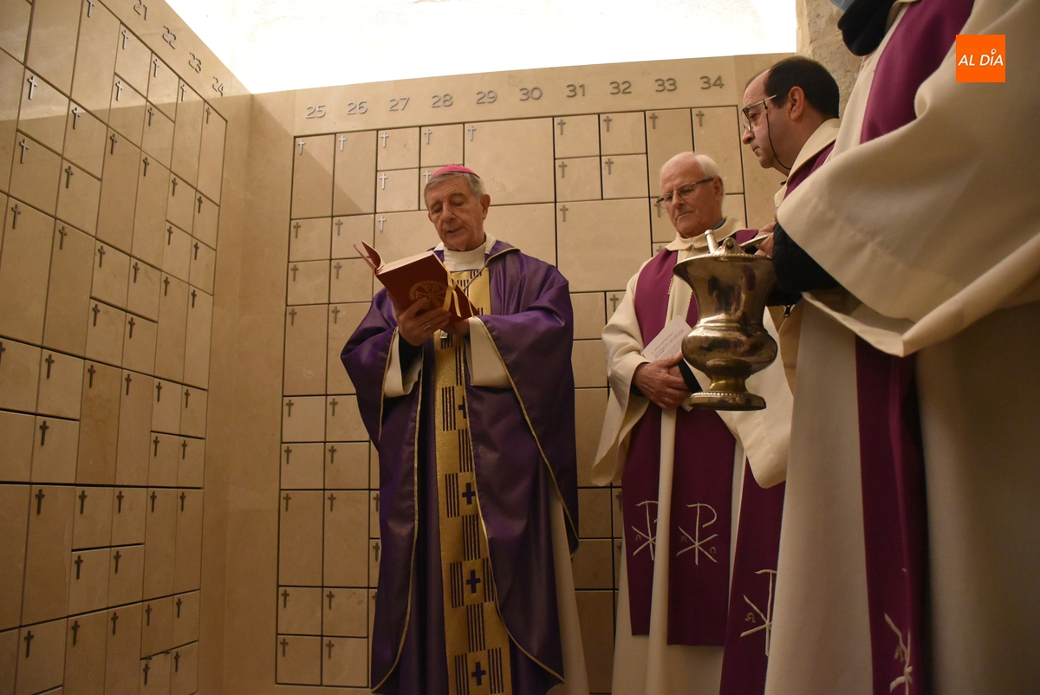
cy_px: 348
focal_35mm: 27
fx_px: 781
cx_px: 520
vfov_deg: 48.0
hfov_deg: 67.3
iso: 3200
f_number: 3.5
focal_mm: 18
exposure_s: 1/60
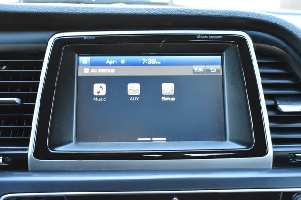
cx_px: 150
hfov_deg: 43.6
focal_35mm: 45
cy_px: 100
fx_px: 376
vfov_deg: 29.8
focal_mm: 30
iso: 3200
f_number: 4.2
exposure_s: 1/10
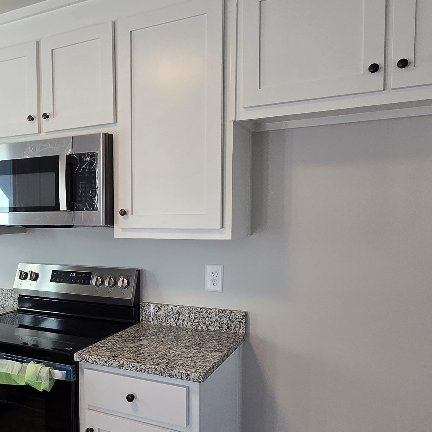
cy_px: 246
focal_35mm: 30
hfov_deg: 51.5
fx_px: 424
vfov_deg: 53.9
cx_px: 103
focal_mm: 2.2
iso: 80
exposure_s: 1/120
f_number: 2.2
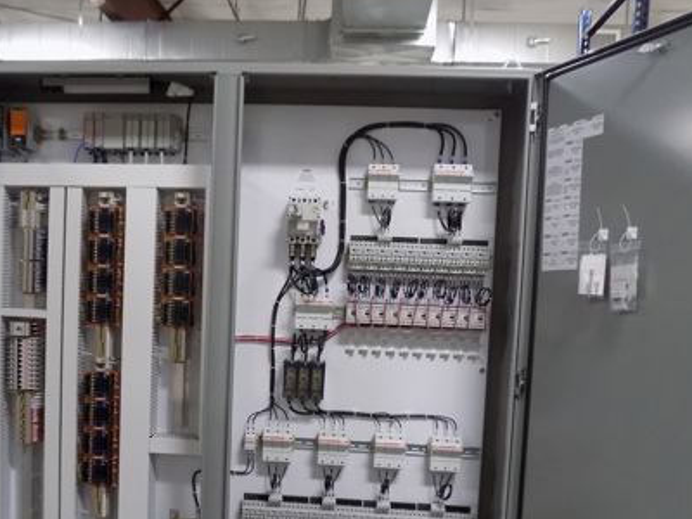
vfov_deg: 39.3
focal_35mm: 36
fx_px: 720
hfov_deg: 50.8
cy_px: 334
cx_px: 260
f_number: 3.1
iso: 320
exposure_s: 1/30
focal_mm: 4
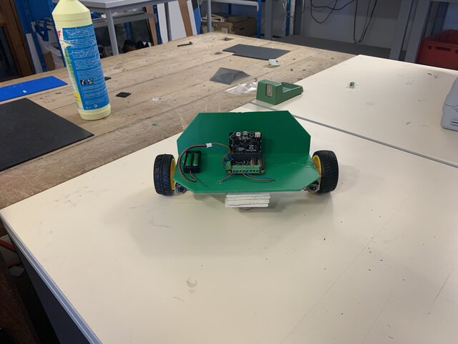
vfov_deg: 53.1
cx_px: 229
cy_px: 172
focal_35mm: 26
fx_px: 344
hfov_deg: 67.3
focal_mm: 4.25
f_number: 1.8
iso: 100
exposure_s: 1/60
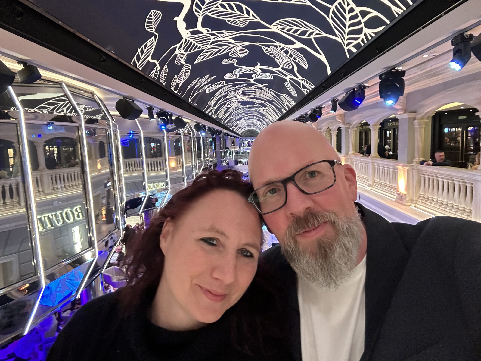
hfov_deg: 73.9
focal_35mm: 23
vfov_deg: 58.9
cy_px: 180
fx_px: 320
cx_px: 240
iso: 500
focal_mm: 2.69
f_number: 1.9
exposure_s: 1/30
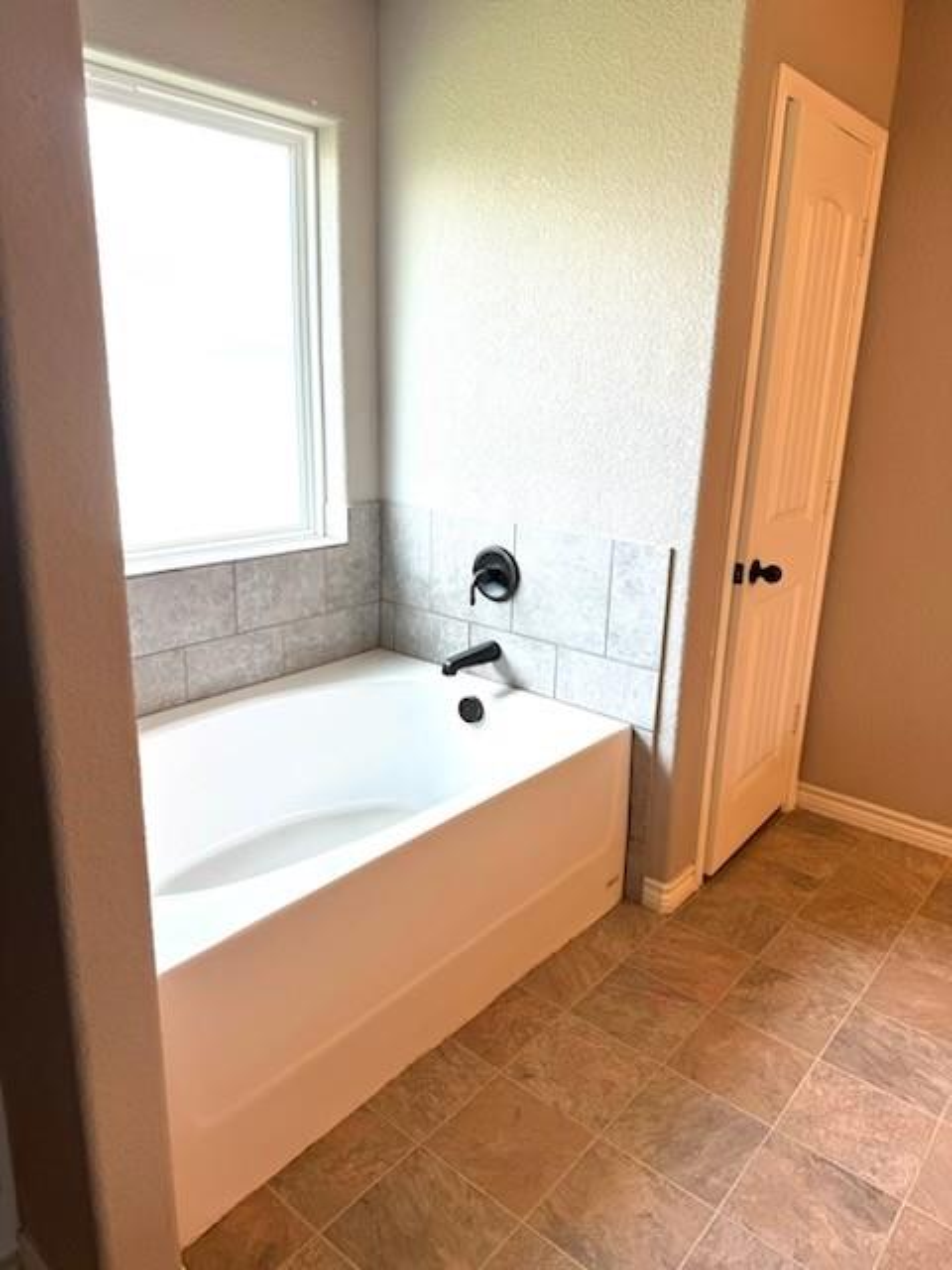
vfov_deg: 71.6
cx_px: 476
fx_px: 880
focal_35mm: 24
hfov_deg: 56.8
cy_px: 635
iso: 80
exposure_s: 1/169
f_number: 1.78
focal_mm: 6.76
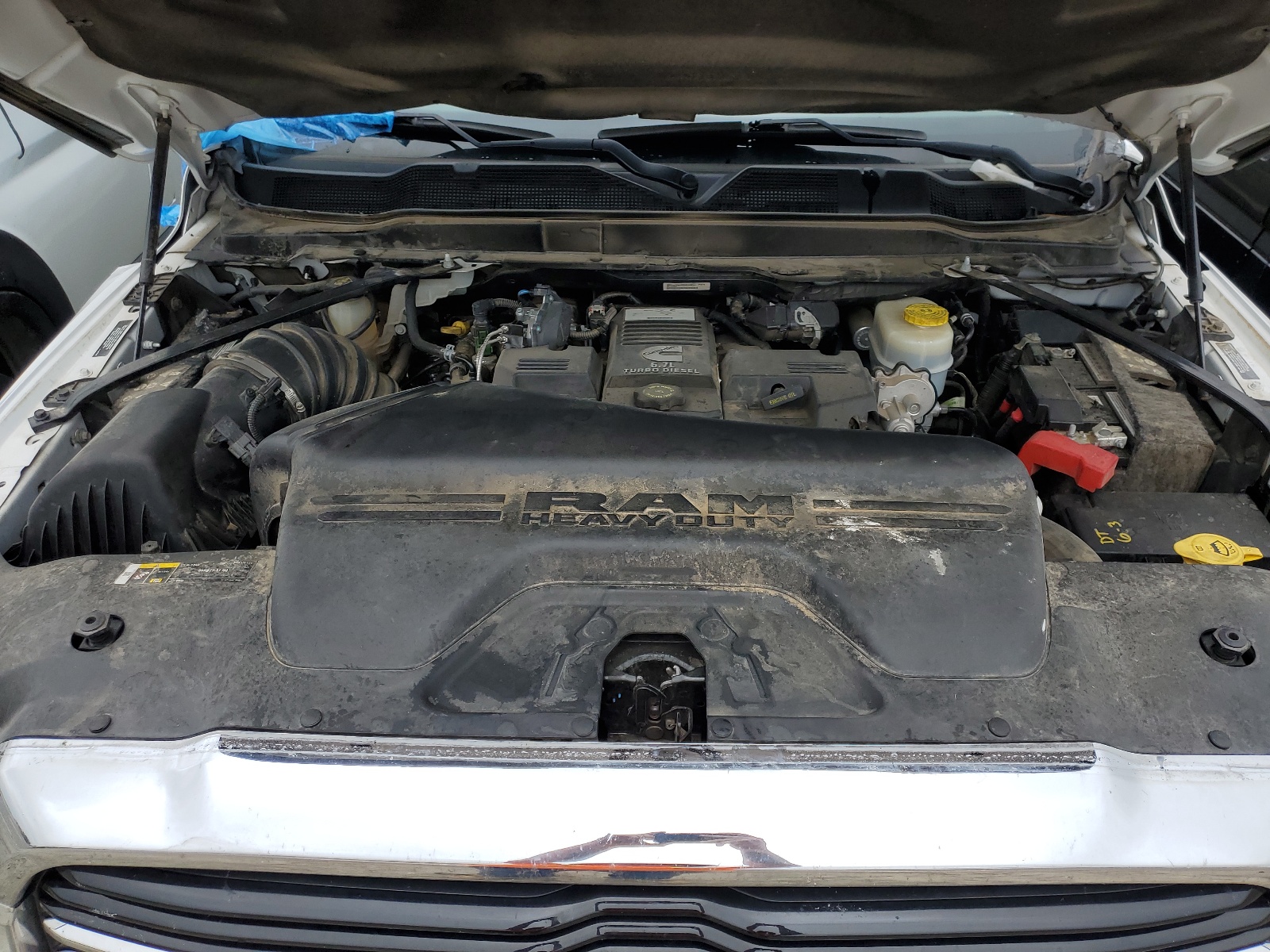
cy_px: 476
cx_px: 635
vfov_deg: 53.1
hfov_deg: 67.3
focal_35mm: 26
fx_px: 954
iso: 50
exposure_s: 1/500
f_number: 1.5
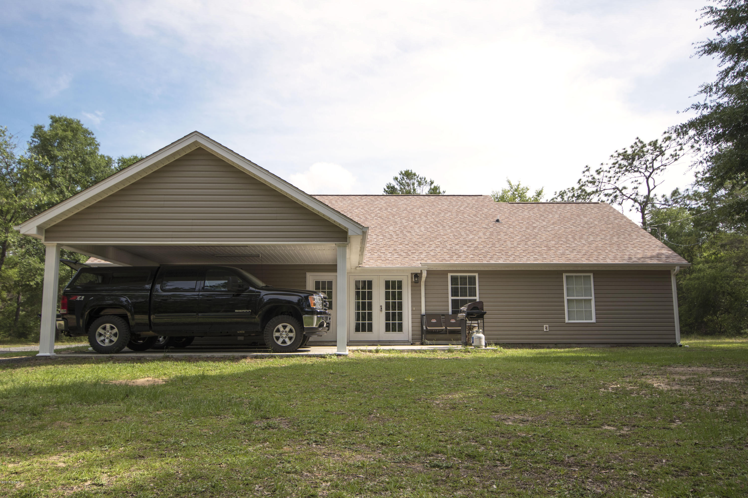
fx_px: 561
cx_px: 374
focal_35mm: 27
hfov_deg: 67.4
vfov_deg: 47.9
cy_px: 249
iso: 80
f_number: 4.5
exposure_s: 1/320
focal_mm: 18
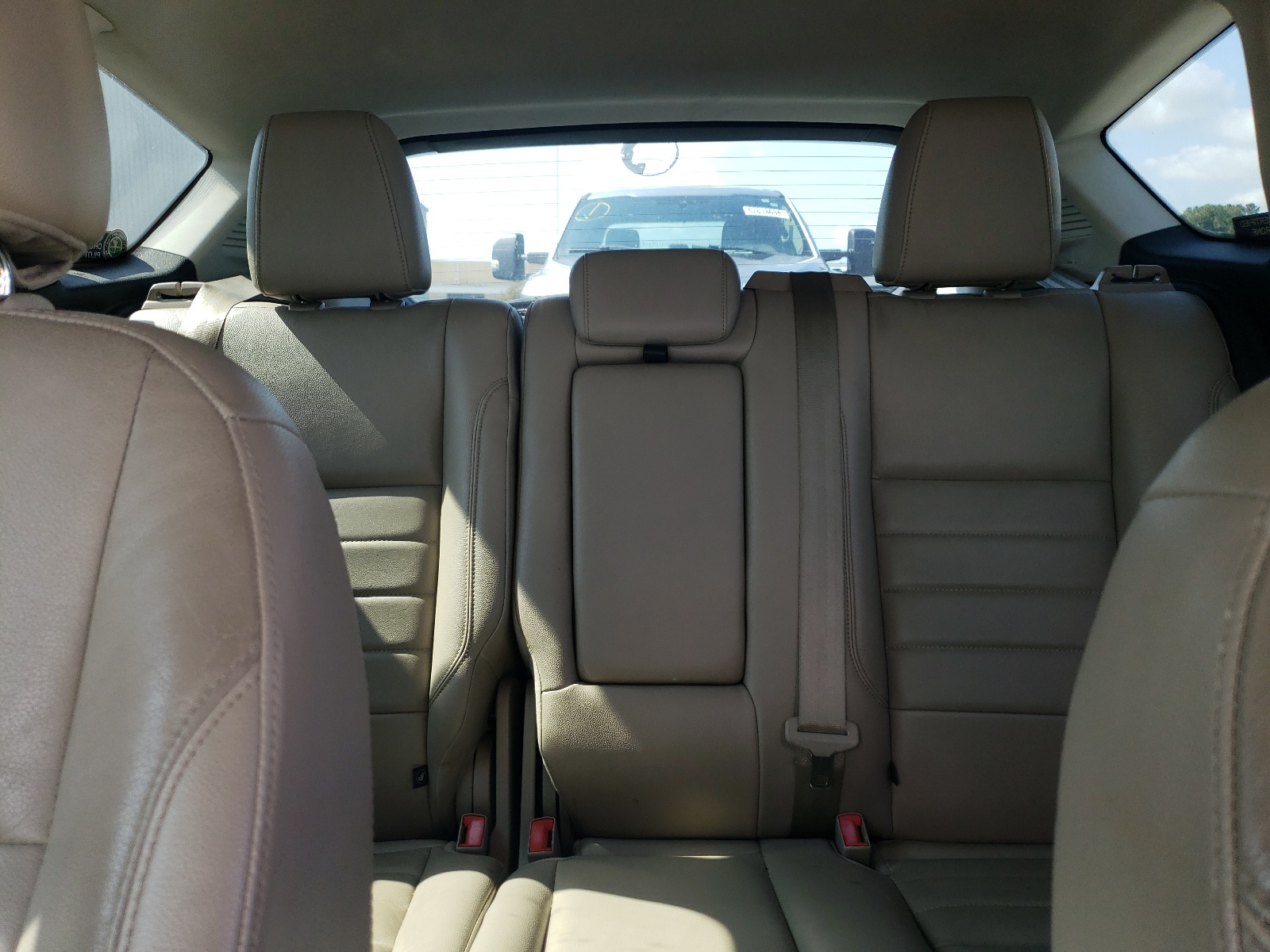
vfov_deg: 53.1
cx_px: 635
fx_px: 954
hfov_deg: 67.3
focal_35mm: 26
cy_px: 476
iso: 50
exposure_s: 1/238
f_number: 1.5
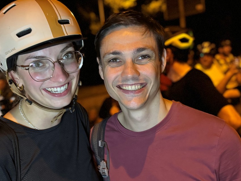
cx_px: 100
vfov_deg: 32.1
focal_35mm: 45
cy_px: 113
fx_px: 314
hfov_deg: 41.9
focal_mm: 6.76
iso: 800
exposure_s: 1/50
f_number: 1.78
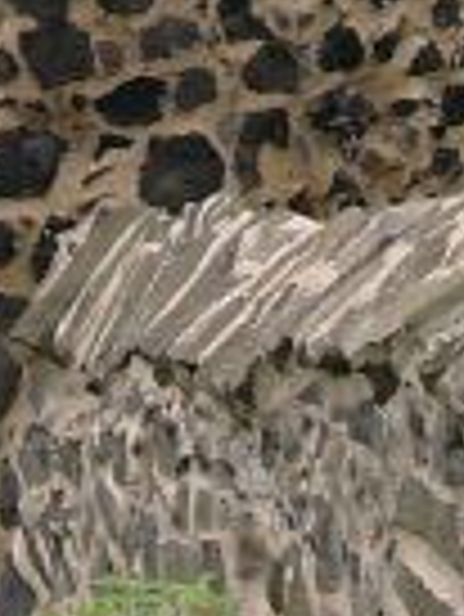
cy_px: -261
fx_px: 4907
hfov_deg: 5.4
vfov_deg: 7.1
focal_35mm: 275
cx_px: 23
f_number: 4
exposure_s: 1/71.9
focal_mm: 9.82
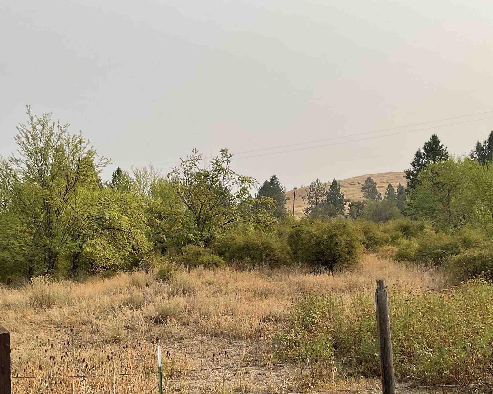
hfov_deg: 41.1
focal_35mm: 45
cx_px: 242
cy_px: 292
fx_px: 657
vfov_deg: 32.8
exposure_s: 1/1534
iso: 16
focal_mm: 3
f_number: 1.8
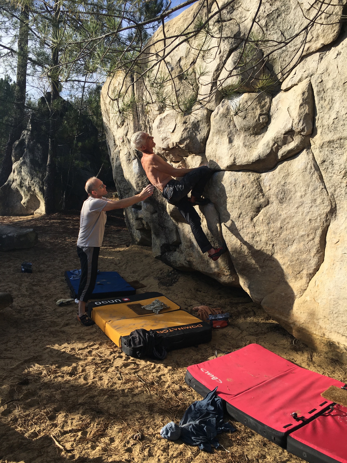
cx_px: 174
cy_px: 232
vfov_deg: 61.7
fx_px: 388
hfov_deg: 48.2
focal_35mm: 29
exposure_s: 1/1054
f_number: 2.2
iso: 25
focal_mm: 4.15
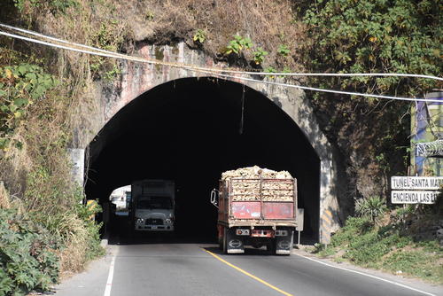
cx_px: 222
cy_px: 148
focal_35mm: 135
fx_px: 1662
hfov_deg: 15.2
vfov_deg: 10.2
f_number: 5.3
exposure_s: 1/2500
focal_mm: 90
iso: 1000
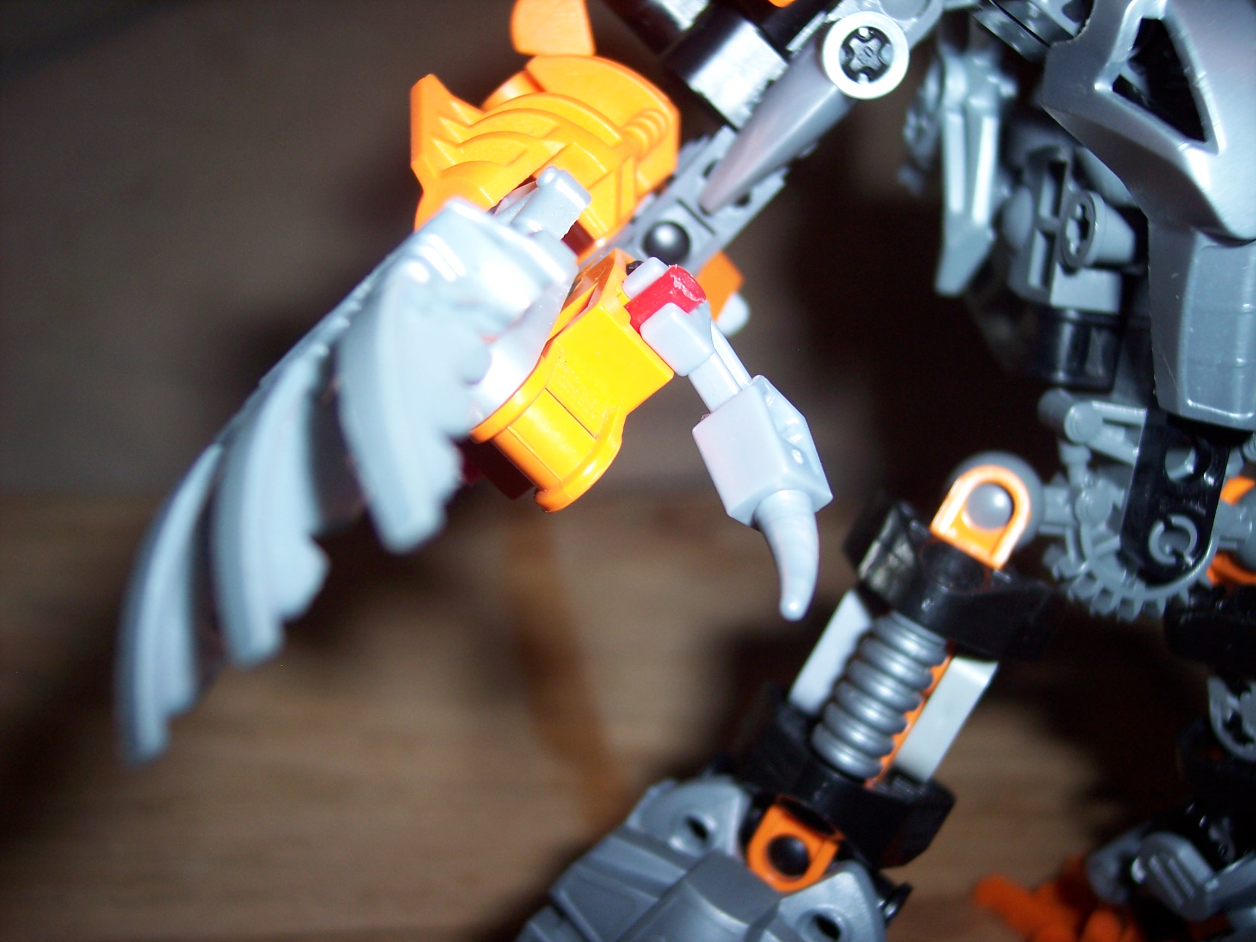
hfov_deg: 47.9
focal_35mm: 39
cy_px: 471
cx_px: 628
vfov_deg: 36.8
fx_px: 1415
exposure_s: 1/60
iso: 100
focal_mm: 8
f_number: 2.8
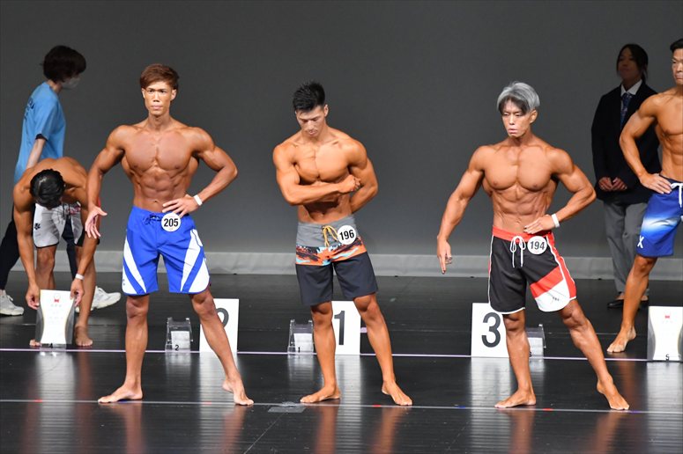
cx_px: 342
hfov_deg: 7.2
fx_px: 5405
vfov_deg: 4.8
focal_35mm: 285
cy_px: 227
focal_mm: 190
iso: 5000
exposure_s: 1/400
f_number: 5.6
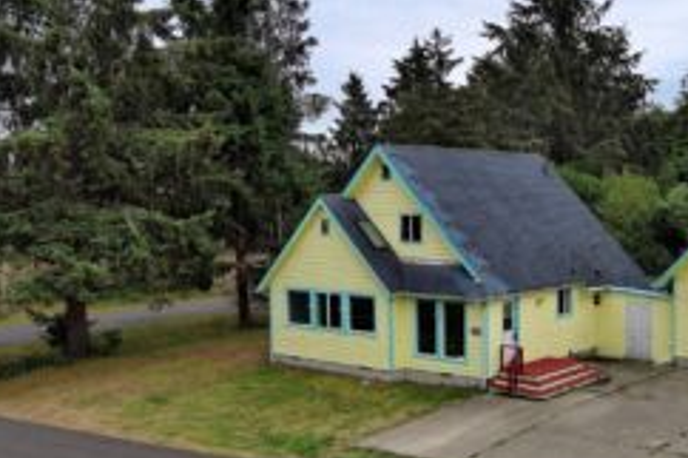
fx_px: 917
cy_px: 283
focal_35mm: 48
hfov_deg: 40.6
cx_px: 463
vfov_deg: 27.9
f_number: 2.8
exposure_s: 1/509
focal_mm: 10.57
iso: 100
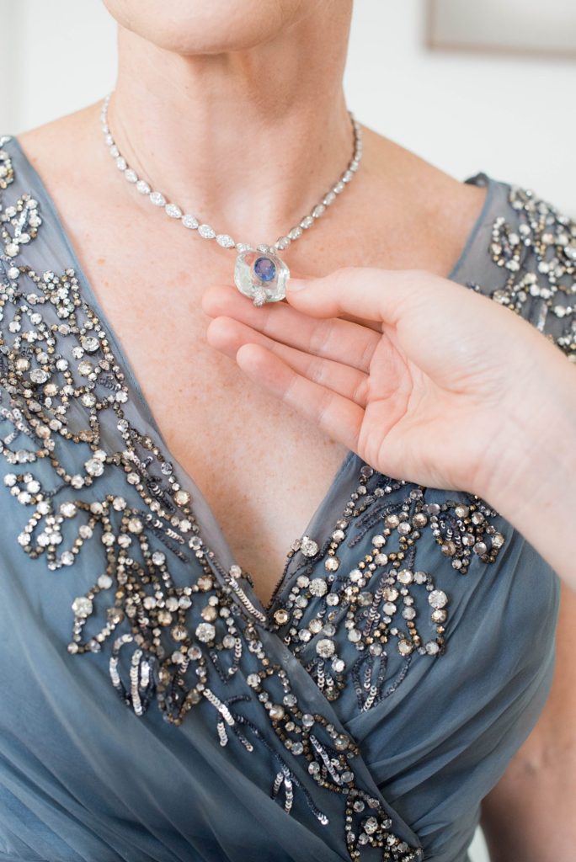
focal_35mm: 50
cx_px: 288
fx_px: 1198
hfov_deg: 27.0
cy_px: 431
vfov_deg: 39.6
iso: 1600
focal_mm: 50
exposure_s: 1/200
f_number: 4.5
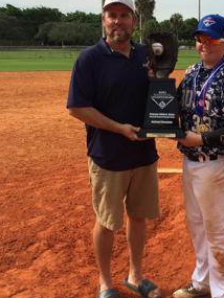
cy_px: 123
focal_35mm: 56
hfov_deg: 25.3
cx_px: 201
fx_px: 483
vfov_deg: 34.3
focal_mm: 4.15
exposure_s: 1/2933
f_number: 2.2
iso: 32
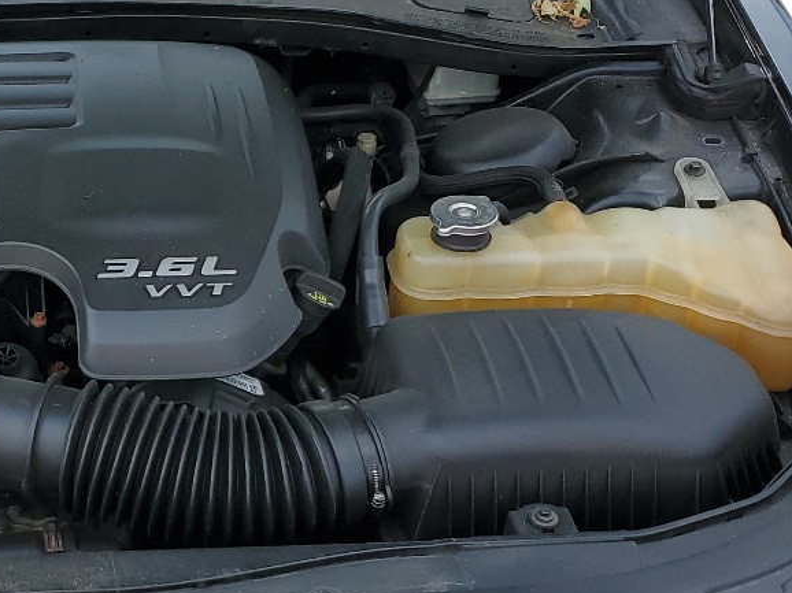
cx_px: 26
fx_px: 1647
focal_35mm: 72
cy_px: 338
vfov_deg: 20.4
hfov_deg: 25.9
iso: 50
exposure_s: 1/1250
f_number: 1.5
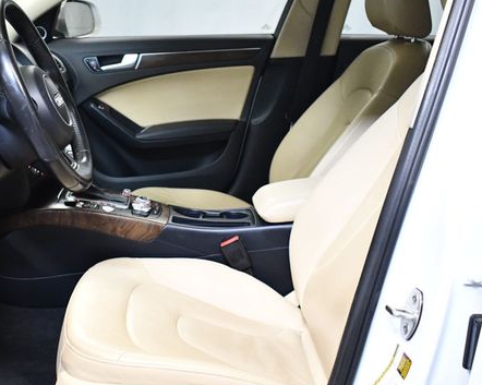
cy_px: 212
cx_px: 160
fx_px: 699
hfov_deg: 37.7
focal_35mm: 49
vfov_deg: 30.8
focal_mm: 18
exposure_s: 1/125
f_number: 3.5
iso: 3200
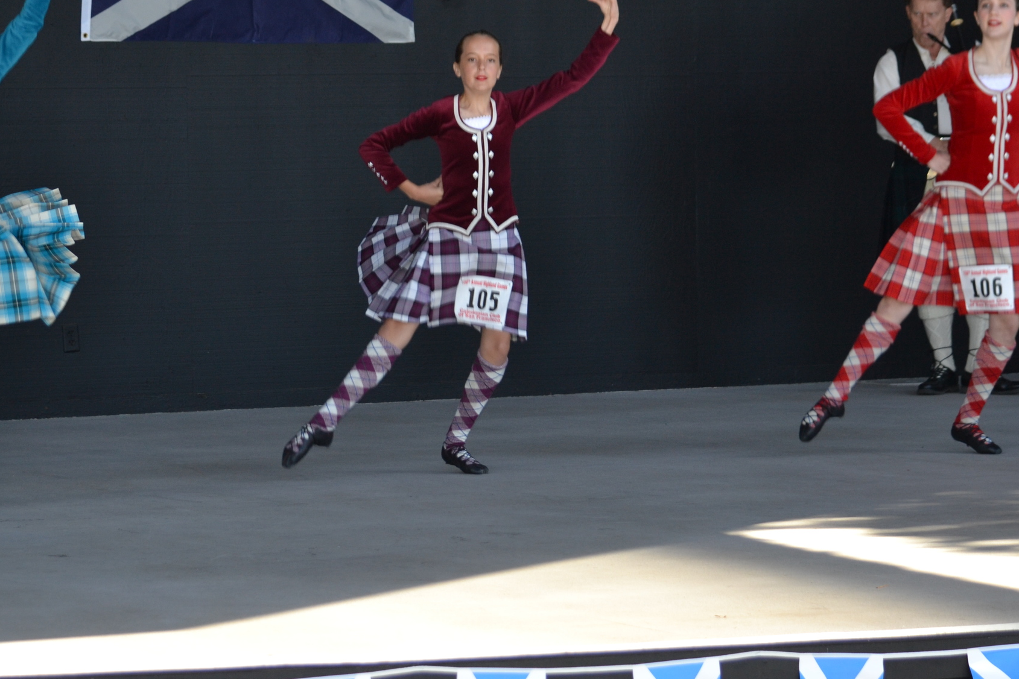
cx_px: 443
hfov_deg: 13.6
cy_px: 284
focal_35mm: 151
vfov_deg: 9.1
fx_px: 4274
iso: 280
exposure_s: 1/125
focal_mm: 68
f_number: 4.5
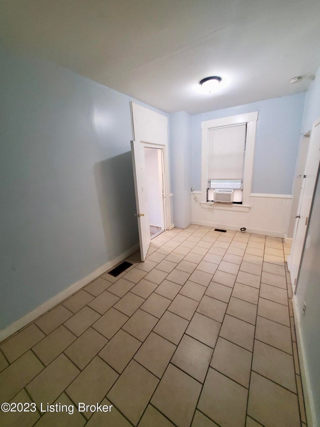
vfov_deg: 106.2
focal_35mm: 13
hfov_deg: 89.9
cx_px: 160
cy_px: 214
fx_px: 160
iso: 640
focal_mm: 1.8
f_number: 2.2
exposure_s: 1/30
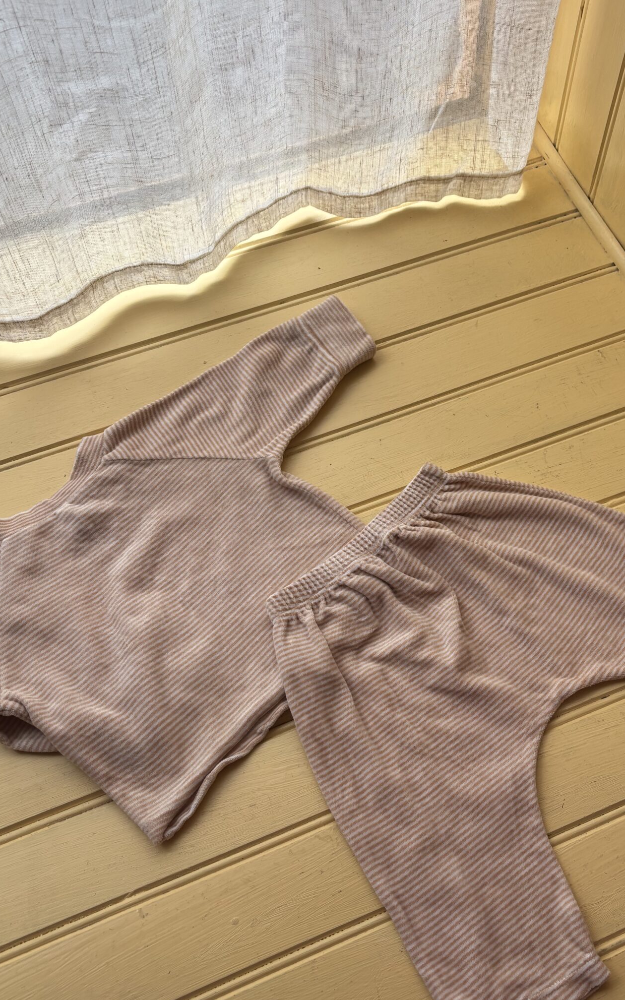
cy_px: 538
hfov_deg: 36.0
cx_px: 405
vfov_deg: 55.3
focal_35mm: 35
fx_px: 954
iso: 40
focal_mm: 5.96
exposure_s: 1/121
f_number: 1.6
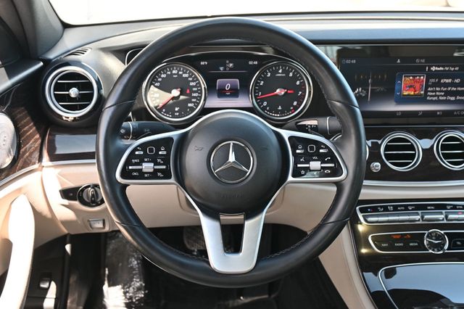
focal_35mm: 39
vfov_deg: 34.2
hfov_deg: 49.6
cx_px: 232
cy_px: 154
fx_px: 502
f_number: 4.5
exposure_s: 1/160
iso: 400
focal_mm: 26
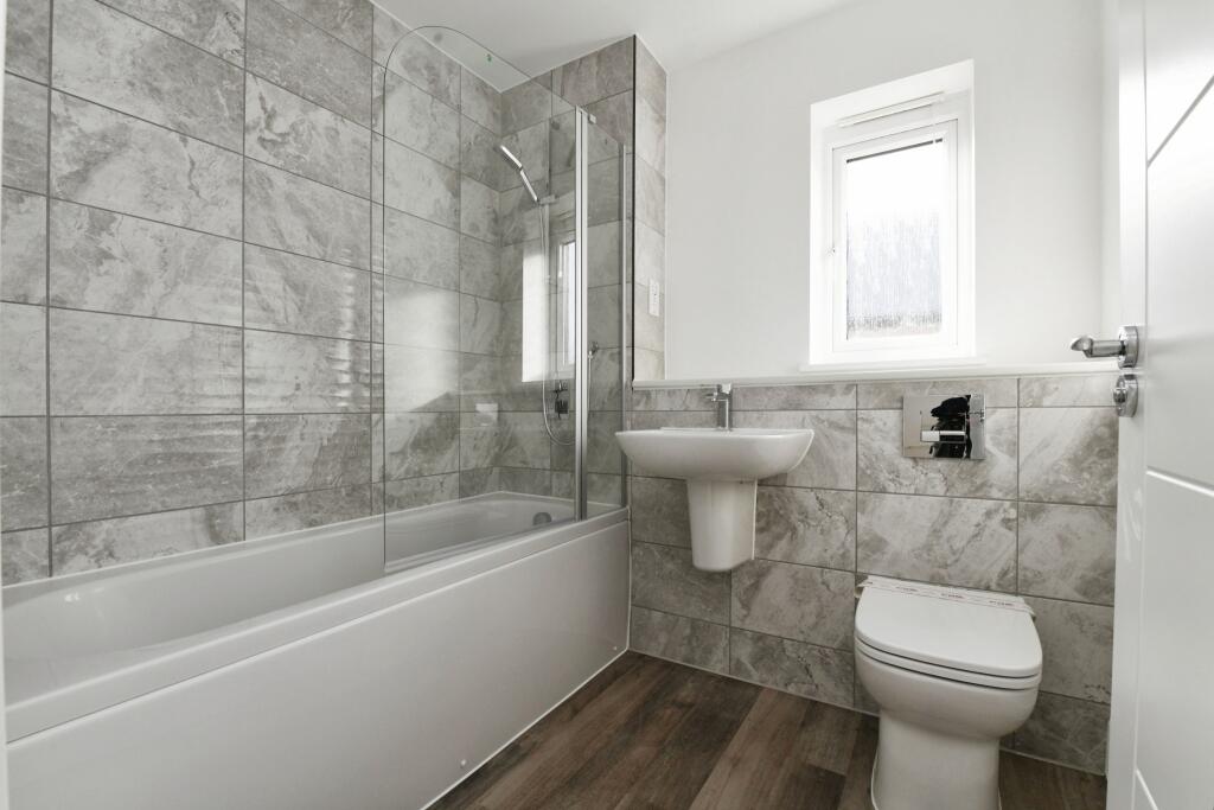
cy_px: 405
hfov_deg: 96.7
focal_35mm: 16
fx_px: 540
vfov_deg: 73.8
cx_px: 607
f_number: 11
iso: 800
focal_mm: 16
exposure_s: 1/60
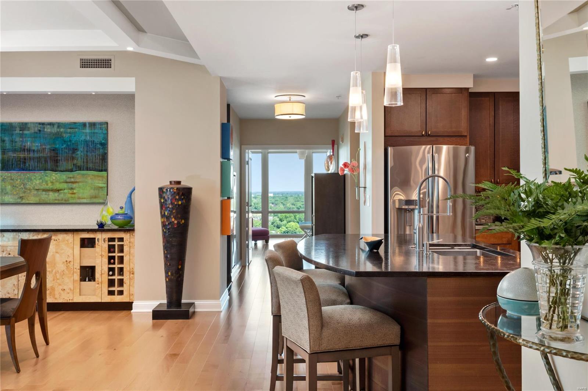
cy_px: 196
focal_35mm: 36
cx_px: 294
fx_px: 588
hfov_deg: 53.1
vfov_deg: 36.9
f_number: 8
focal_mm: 18
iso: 400
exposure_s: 1/80
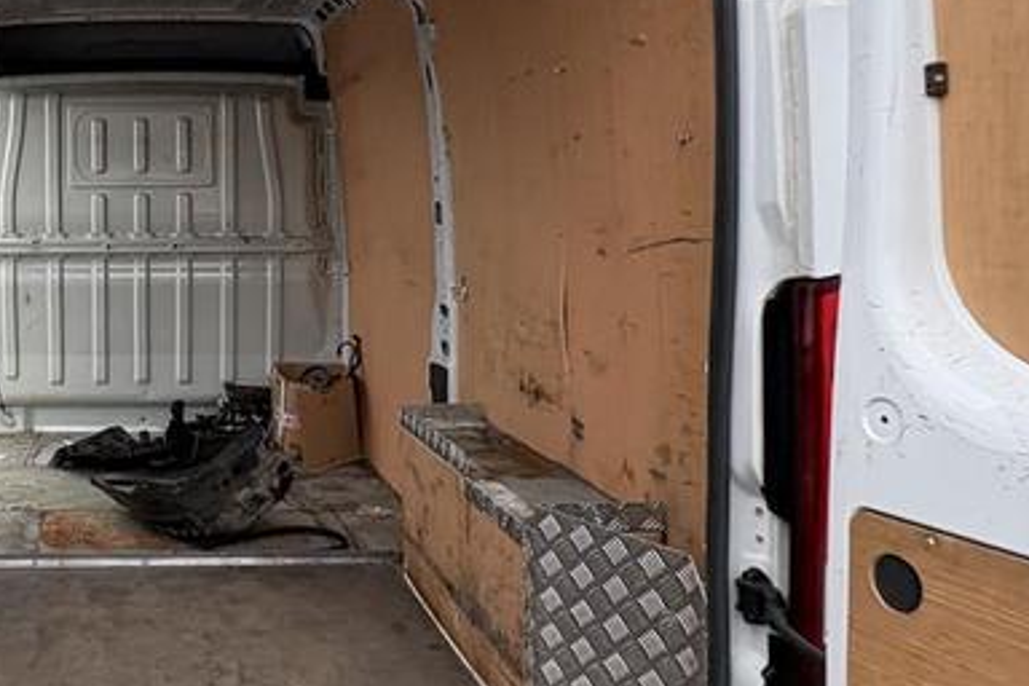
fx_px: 972
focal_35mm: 34
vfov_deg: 38.4
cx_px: 113
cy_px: 222
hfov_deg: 49.9
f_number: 2.2
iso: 80
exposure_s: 1/136
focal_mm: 2.22
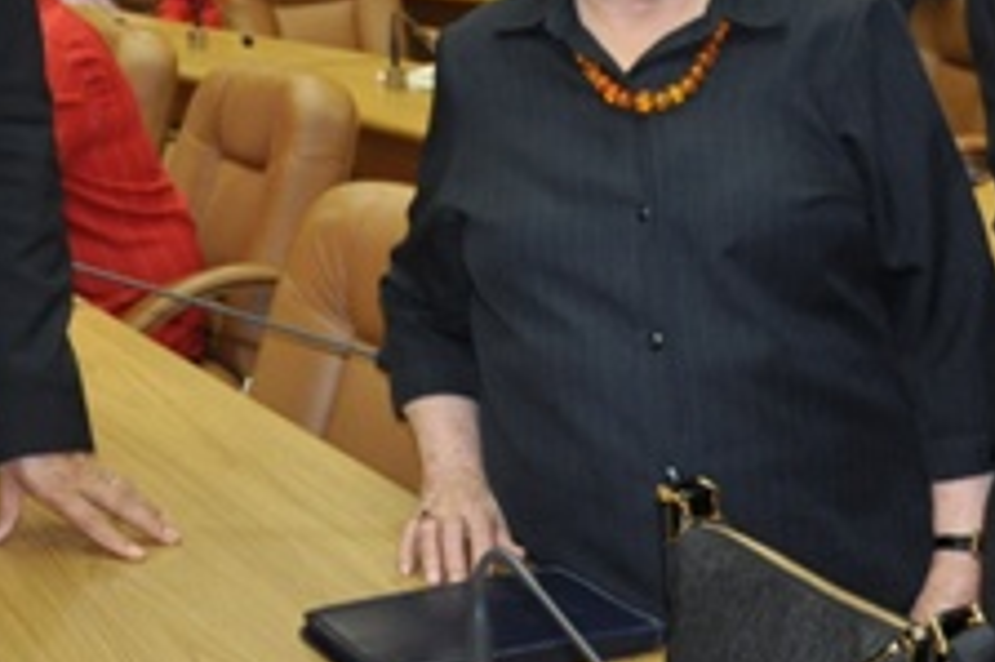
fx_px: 2127
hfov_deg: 26.2
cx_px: 329
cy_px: -73
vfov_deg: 17.1
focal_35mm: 77
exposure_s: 1/60
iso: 800
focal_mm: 18
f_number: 3.5
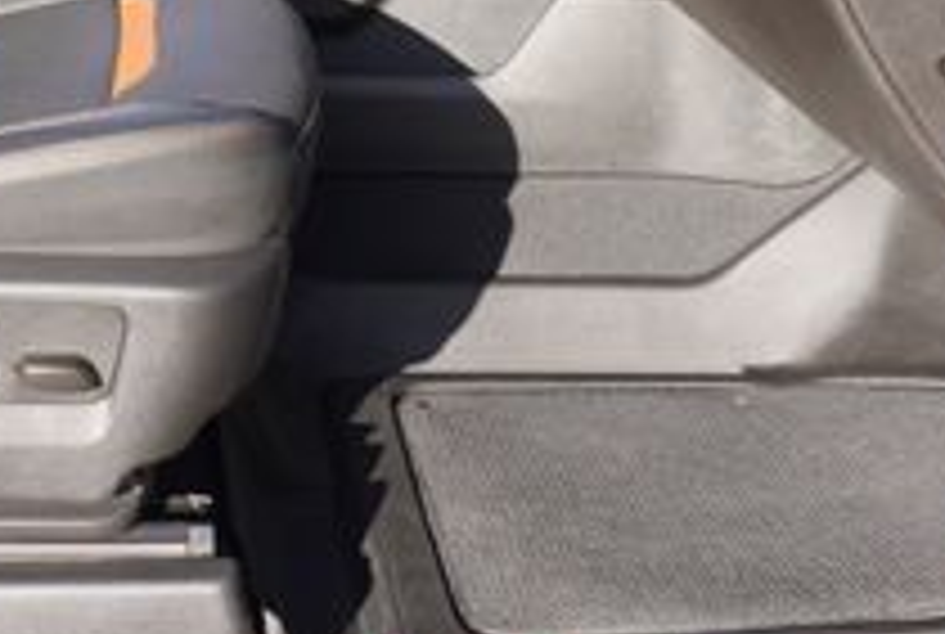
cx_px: 220
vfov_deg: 17.8
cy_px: -135
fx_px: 1920
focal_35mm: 73
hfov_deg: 27.2
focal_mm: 16
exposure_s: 1/125
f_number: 5.6
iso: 100
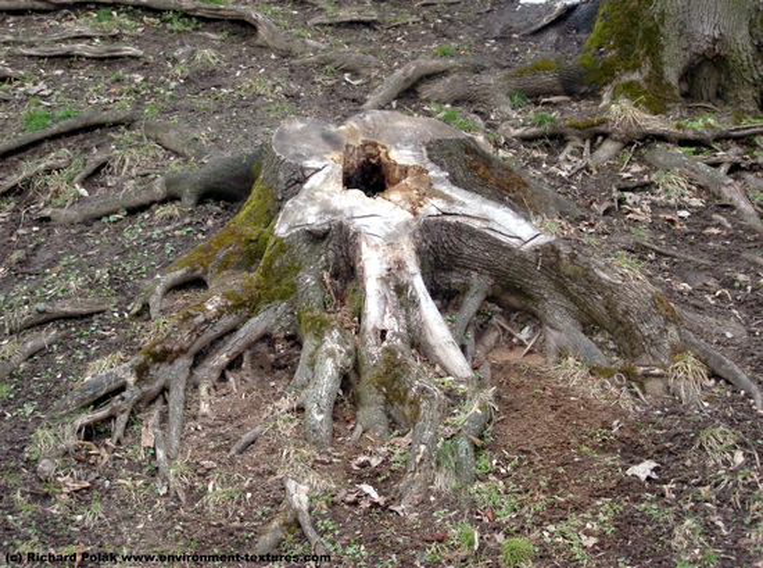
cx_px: 382
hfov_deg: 17.6
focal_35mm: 112
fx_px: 2461
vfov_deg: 13.2
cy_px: 284
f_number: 4.8
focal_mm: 22.8
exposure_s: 1/80
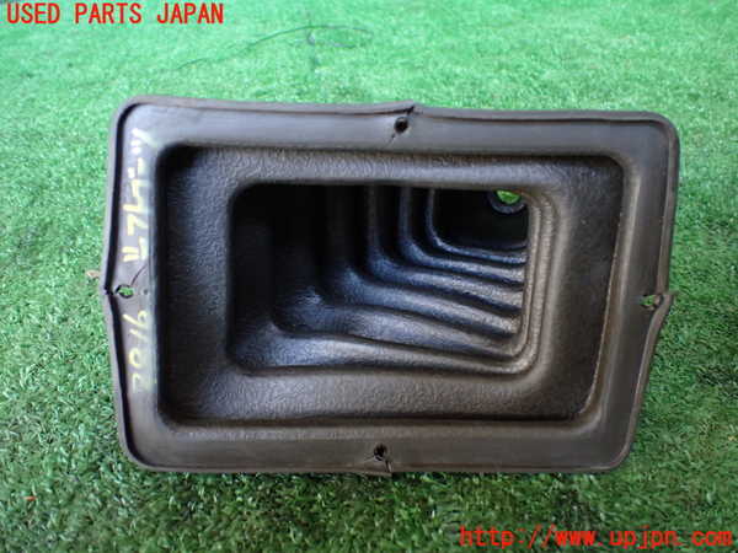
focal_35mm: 30
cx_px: 369
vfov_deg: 46.8
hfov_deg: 60.0
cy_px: 276
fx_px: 640
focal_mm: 5.4
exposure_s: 1/125
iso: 640
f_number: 2.3
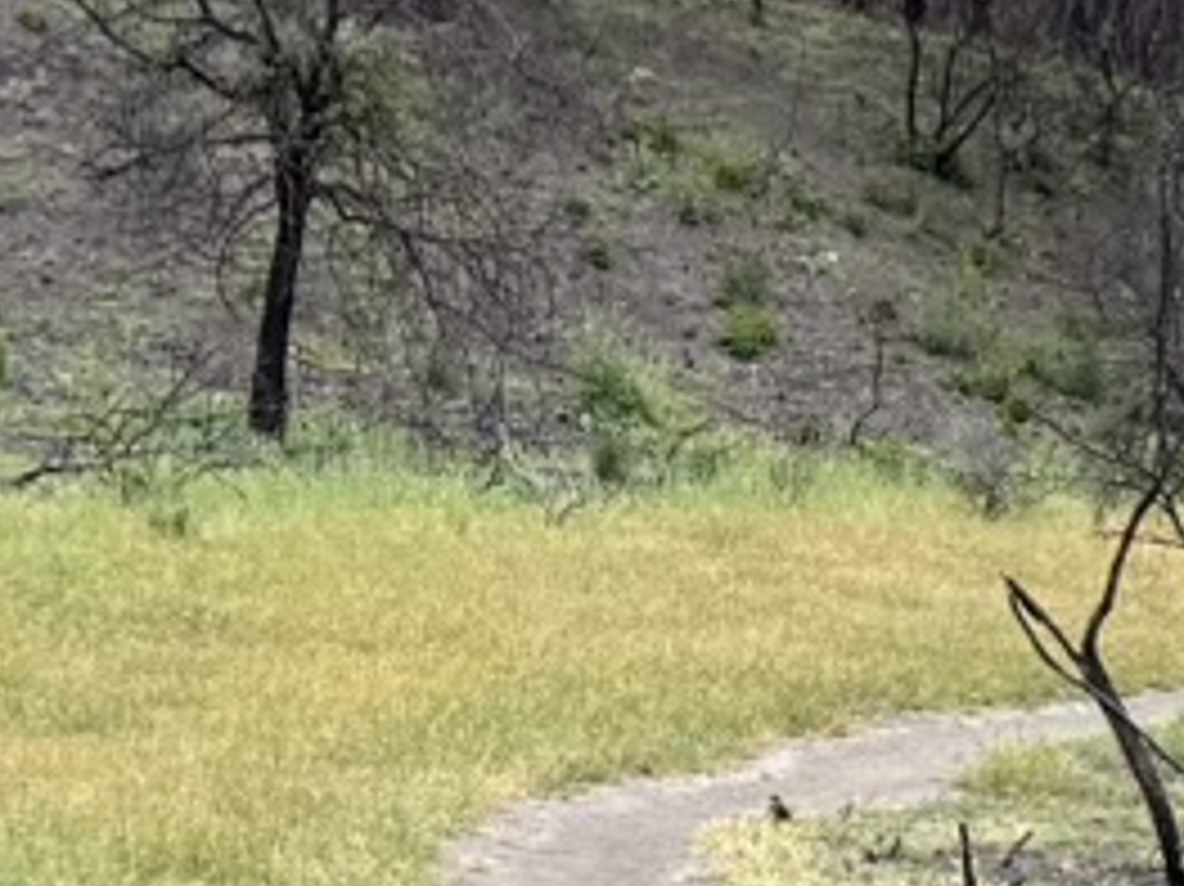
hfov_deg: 10.6
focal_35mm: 187
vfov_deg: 7.9
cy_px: 652
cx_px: 599
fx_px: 6393
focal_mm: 6.76
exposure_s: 1/1192
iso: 80
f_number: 1.78
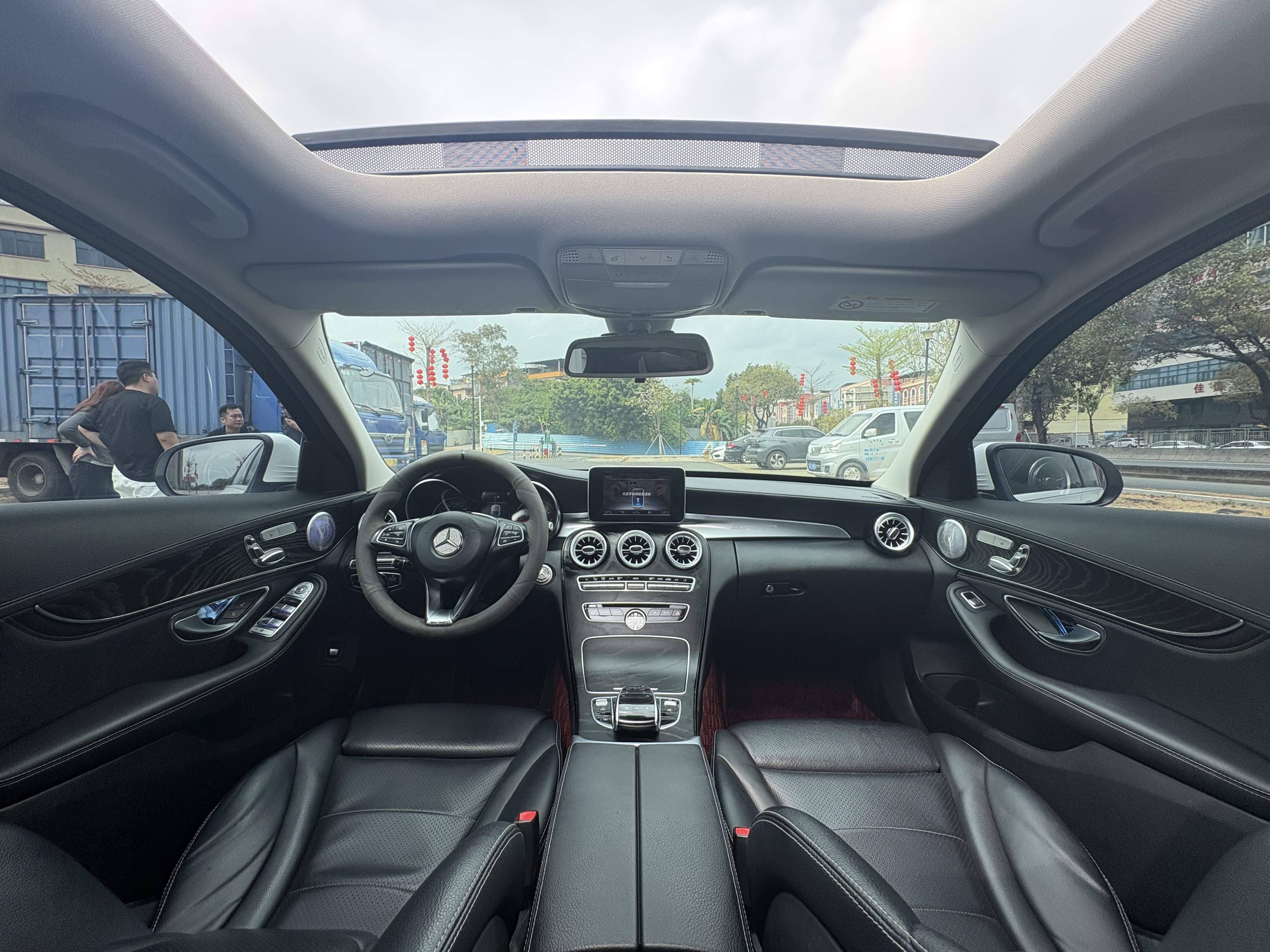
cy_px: 476
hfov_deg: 102.1
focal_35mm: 14
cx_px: 635
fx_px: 514
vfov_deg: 85.7
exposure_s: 1/591
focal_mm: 2.22
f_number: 2.2
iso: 40
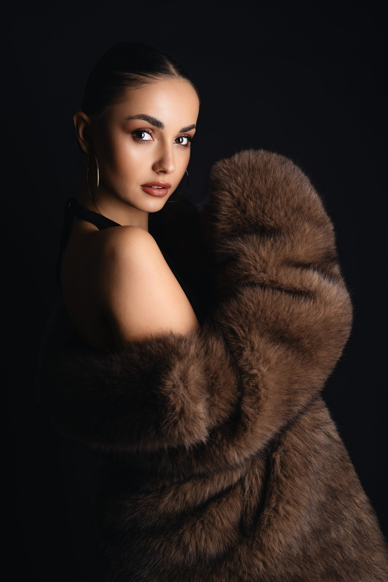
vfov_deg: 40.3
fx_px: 794
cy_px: 291
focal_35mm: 49
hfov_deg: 27.5
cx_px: 194
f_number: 8
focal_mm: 49.1
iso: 100
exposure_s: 1/250
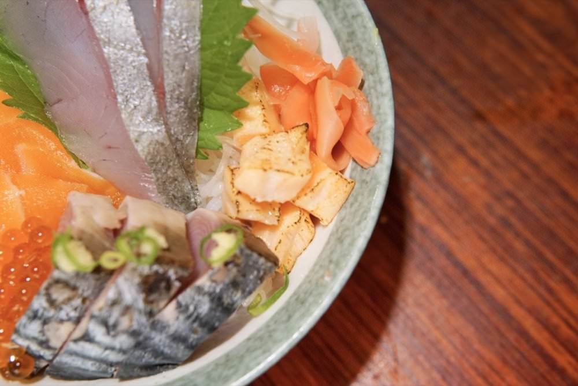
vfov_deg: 29.9
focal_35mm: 45
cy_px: 193
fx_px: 723
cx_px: 289
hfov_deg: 43.6
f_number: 4
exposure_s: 1/60
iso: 1000
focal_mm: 30
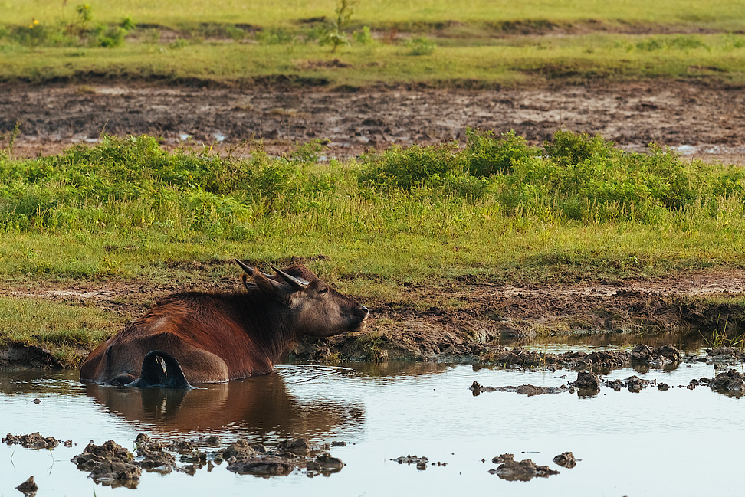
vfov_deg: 3.5
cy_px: 155
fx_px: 8095
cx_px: 629
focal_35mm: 391
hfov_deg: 5.3
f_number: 6.3
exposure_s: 1/800
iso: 250
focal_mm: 200
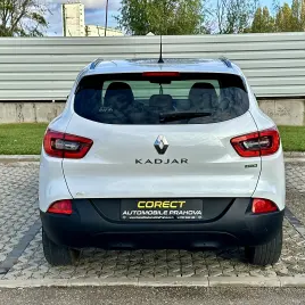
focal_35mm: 57
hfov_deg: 30.0
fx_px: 568
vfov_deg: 30.0
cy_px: 152
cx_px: 154
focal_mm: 6.86
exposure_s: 1/1992
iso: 64
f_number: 1.78
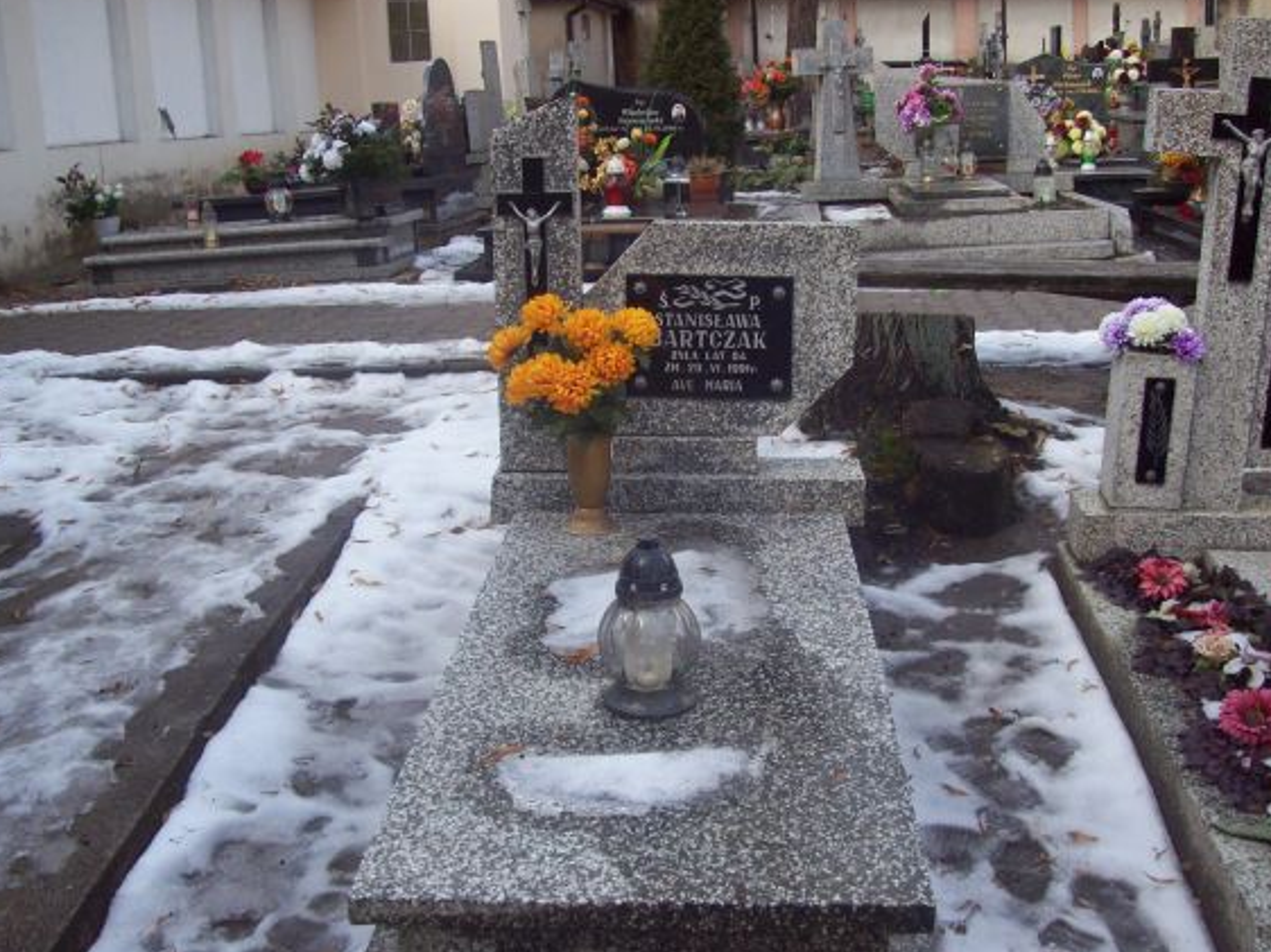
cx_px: 676
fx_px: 1505
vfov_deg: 35.1
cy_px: 491
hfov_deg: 45.8
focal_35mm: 41
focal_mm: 6
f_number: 2.7
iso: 80
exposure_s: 1/201
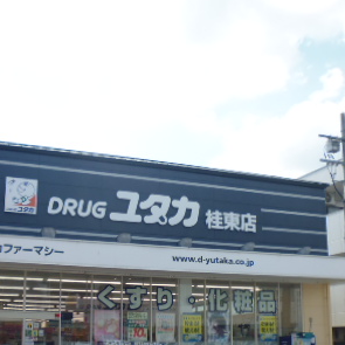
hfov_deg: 36.7
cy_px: 254
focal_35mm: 46
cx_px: 149
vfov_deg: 36.0
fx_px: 519
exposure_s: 1/100
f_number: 9
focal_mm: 4.3
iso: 100
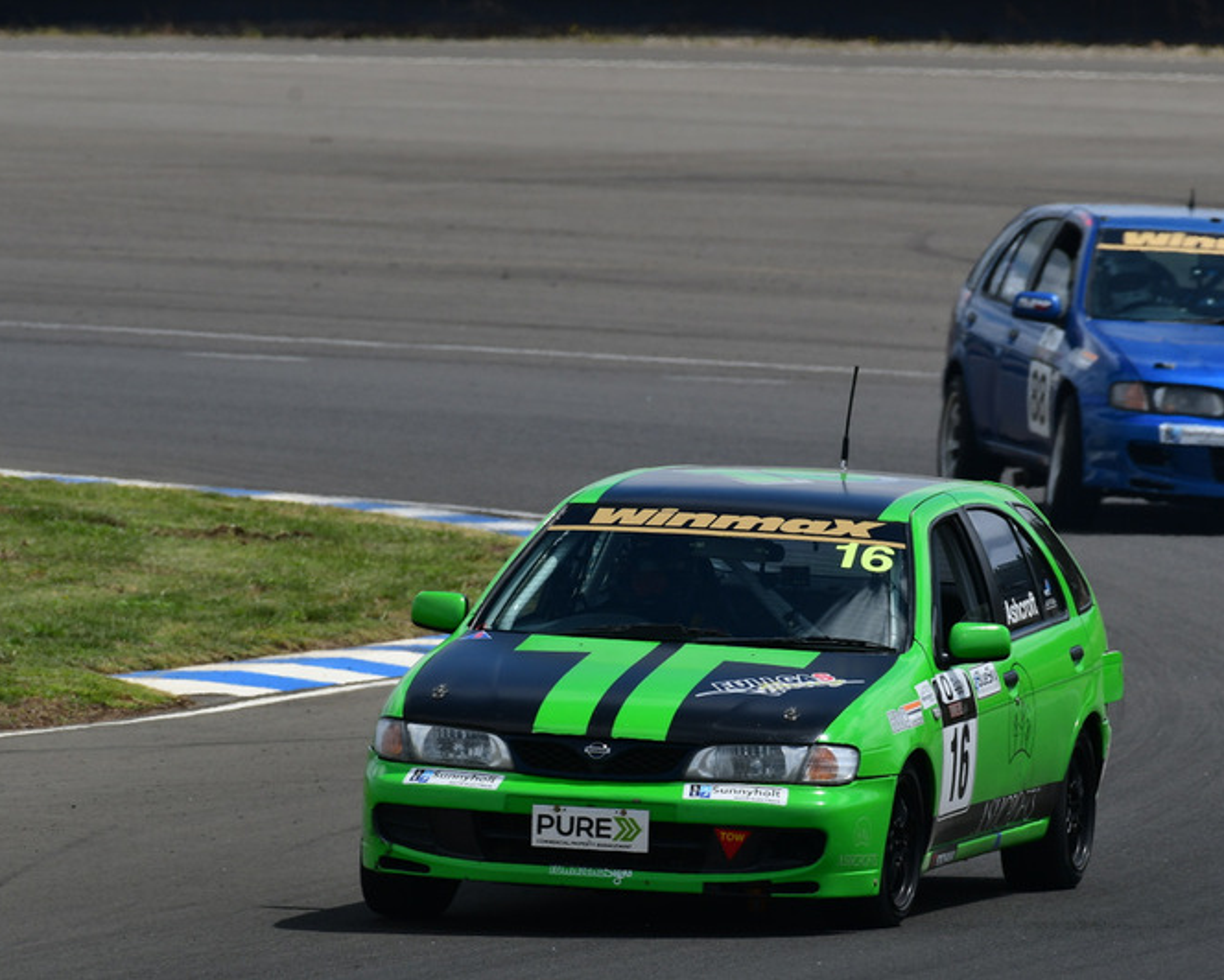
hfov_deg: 2.5
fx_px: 28273
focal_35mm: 780
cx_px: 688
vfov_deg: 2.0
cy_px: 490
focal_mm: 460
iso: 200
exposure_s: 1/640
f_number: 10
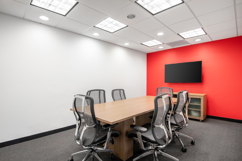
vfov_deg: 67.4
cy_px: 80
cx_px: 121
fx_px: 121
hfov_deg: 90.0
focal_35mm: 18
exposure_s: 1/80
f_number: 8
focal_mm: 18
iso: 200
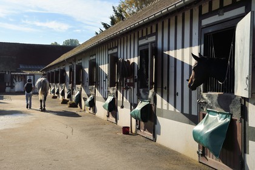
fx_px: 354
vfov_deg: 27.0
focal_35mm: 50
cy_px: 85
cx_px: 128
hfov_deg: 39.6
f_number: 10
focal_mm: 50
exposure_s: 1/400
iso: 200
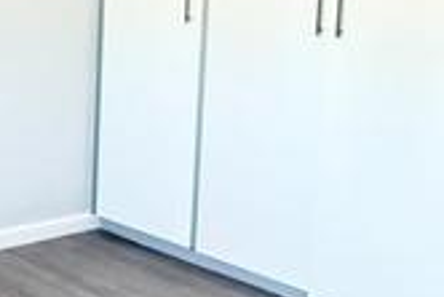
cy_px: 83
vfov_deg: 19.4
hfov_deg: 27.9
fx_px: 864
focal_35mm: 70
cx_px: 62
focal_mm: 2.22
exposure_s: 1/84
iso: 320
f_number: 2.2
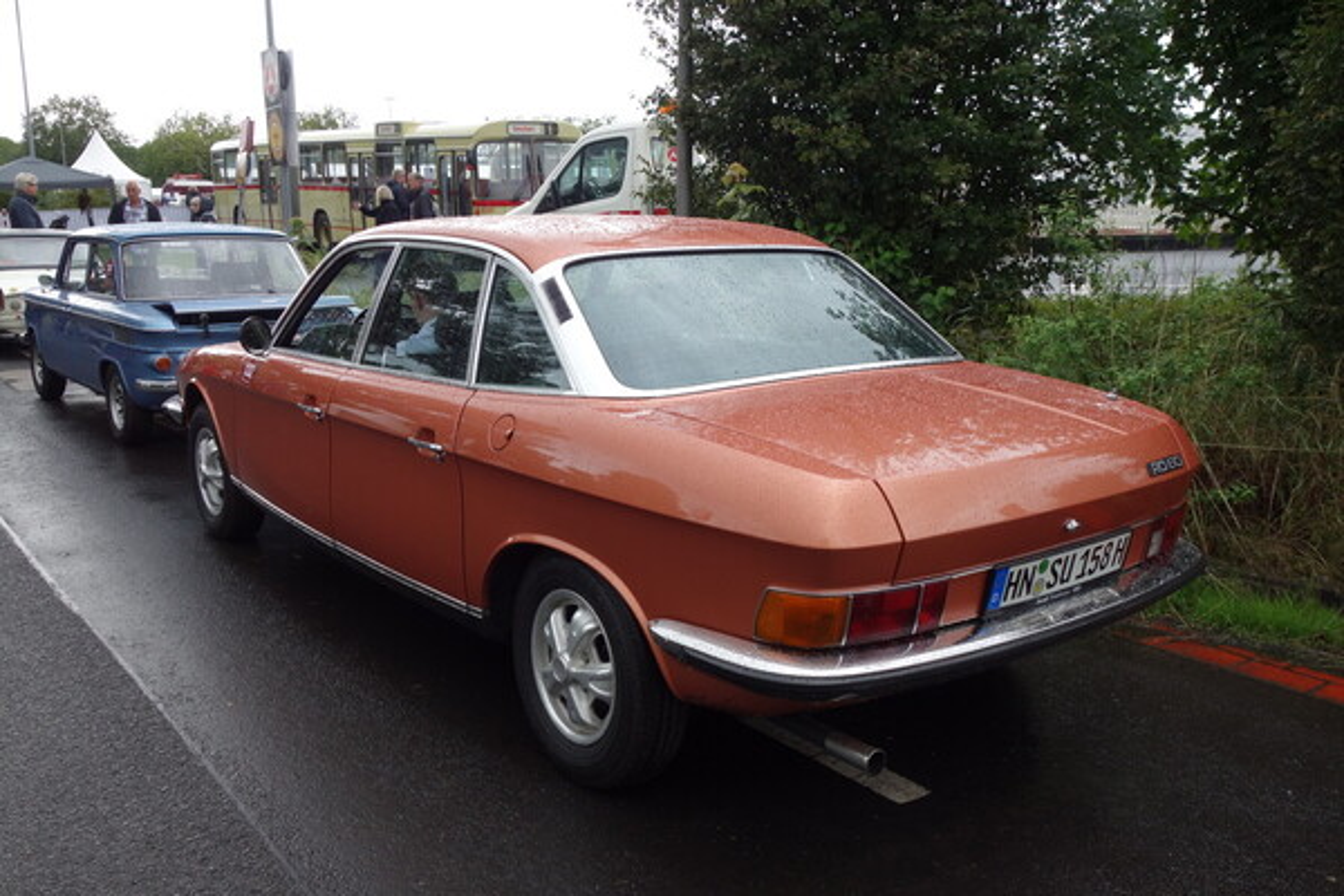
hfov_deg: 61.9
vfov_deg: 43.6
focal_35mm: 30
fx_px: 1120
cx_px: 672
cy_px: 448
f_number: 5
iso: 250
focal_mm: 11.04
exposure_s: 1/200
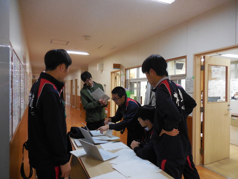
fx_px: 172
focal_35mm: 25
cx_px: 119
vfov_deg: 54.9
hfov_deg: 69.4
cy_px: 90
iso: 720
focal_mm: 4.5
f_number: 3.3
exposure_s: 1/60
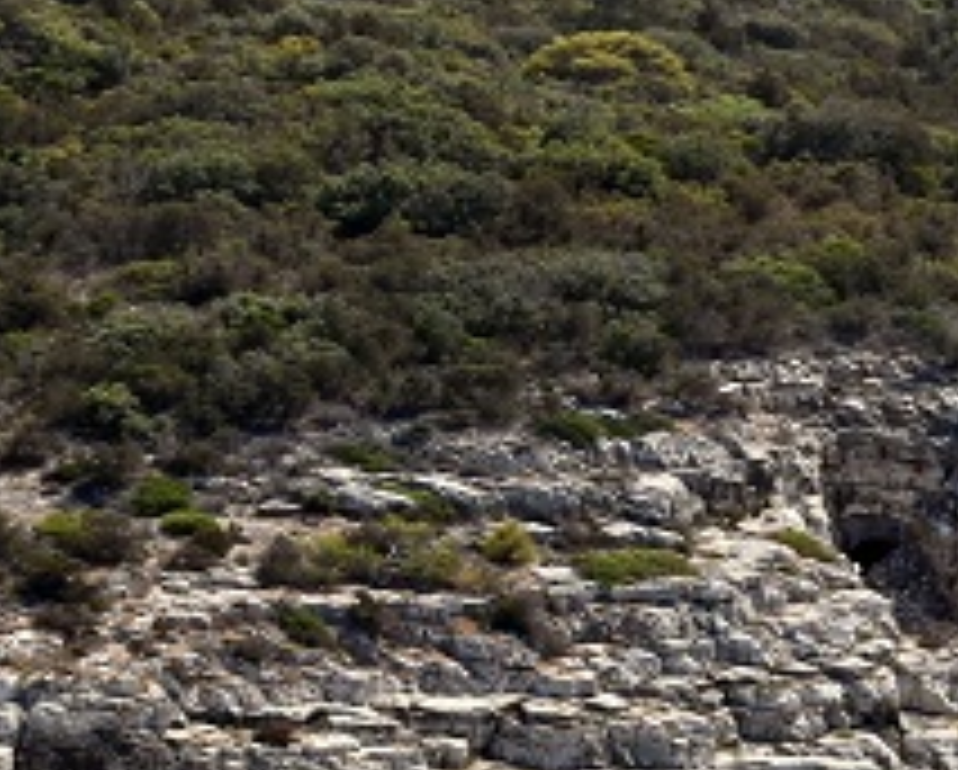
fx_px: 8745
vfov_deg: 5.0
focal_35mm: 308
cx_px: 625
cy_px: 380
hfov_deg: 6.3
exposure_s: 1/100
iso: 100
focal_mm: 70
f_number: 16
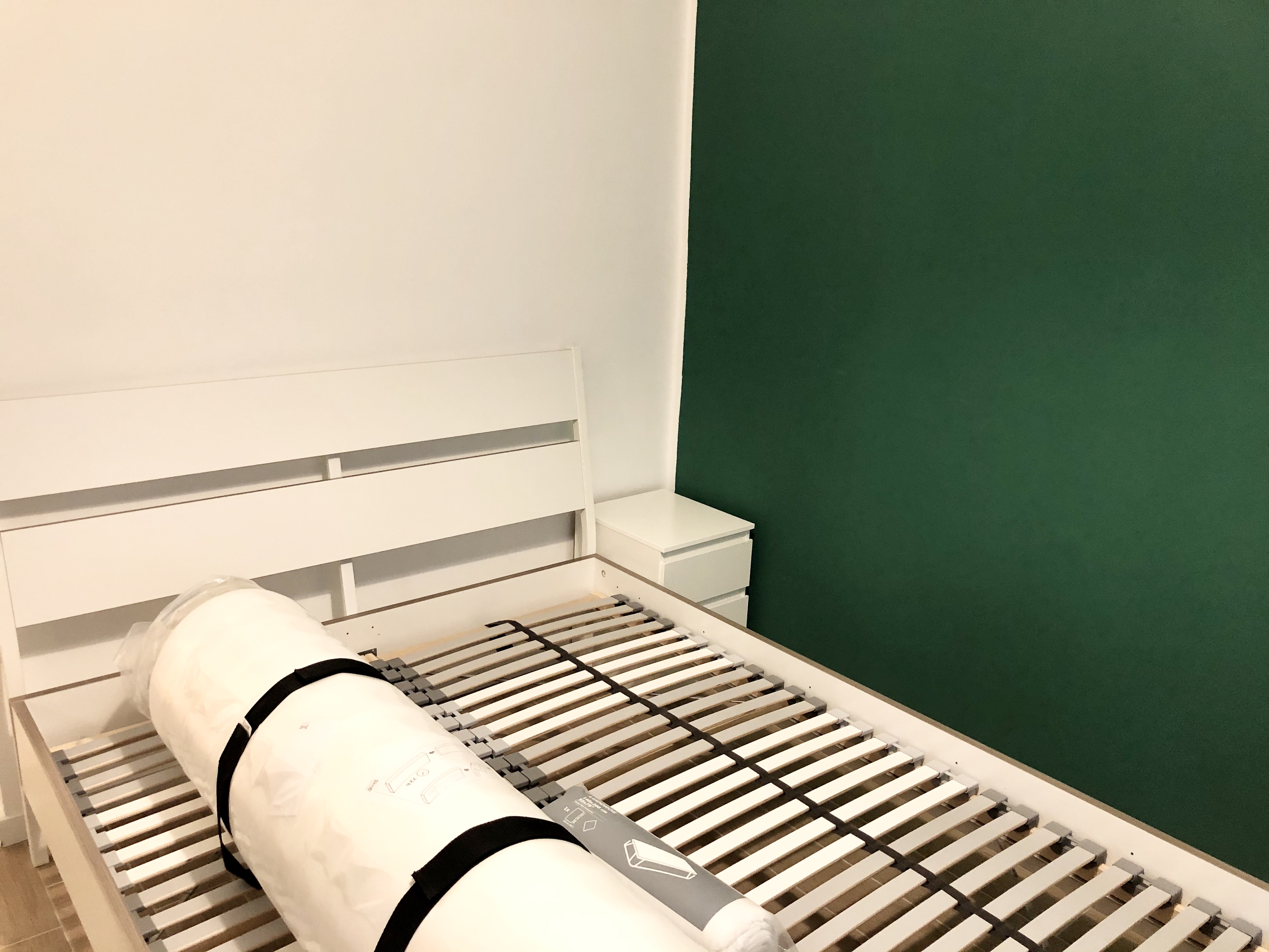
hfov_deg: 63.4
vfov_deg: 49.7
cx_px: 634
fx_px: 1026
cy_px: 476
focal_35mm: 28
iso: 100
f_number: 1.8
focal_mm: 4
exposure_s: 1/17
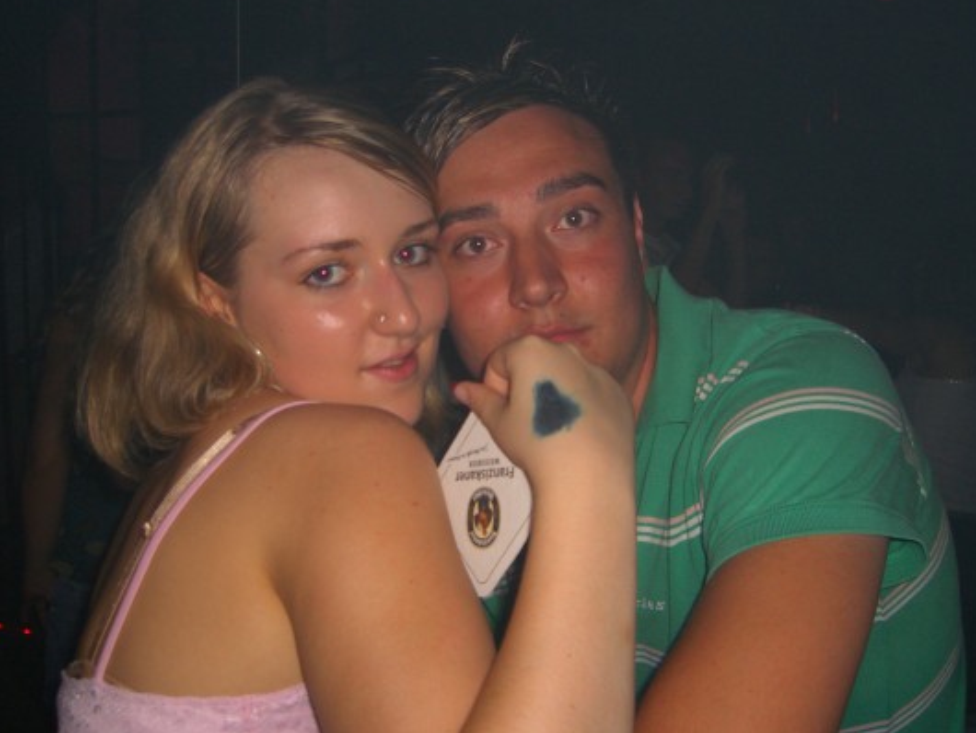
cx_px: 508
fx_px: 1213
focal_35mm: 43
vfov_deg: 33.6
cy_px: 385
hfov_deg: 43.8
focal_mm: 7.9
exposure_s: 1/60
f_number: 2.8
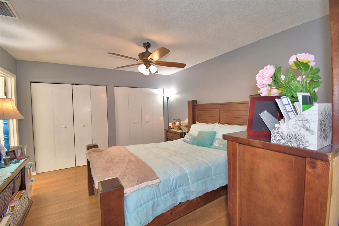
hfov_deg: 100.4
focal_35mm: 15
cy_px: 113
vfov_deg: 77.3
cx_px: 170
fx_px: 141
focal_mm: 10
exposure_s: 1/30
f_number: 4.5
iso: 900
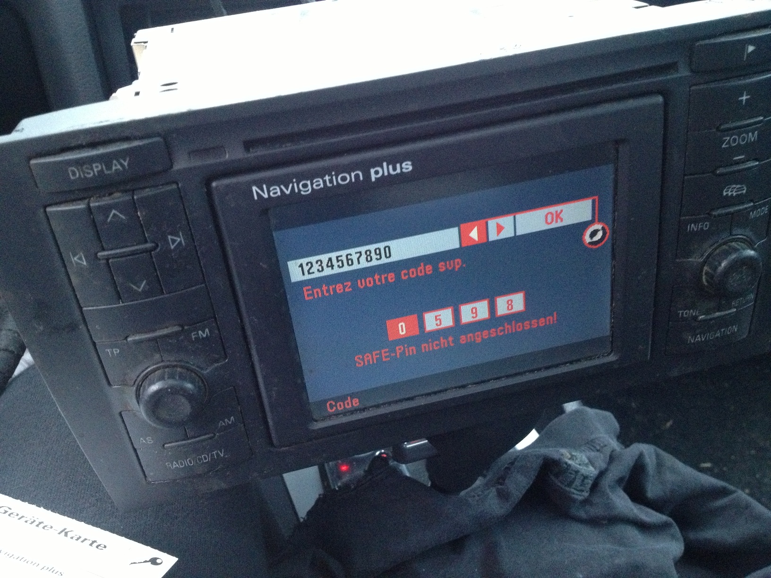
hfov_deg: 52.6
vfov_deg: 40.7
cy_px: 289
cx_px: 386
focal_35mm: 35
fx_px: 780
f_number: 2.4
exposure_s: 1/17
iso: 400
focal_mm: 4.28
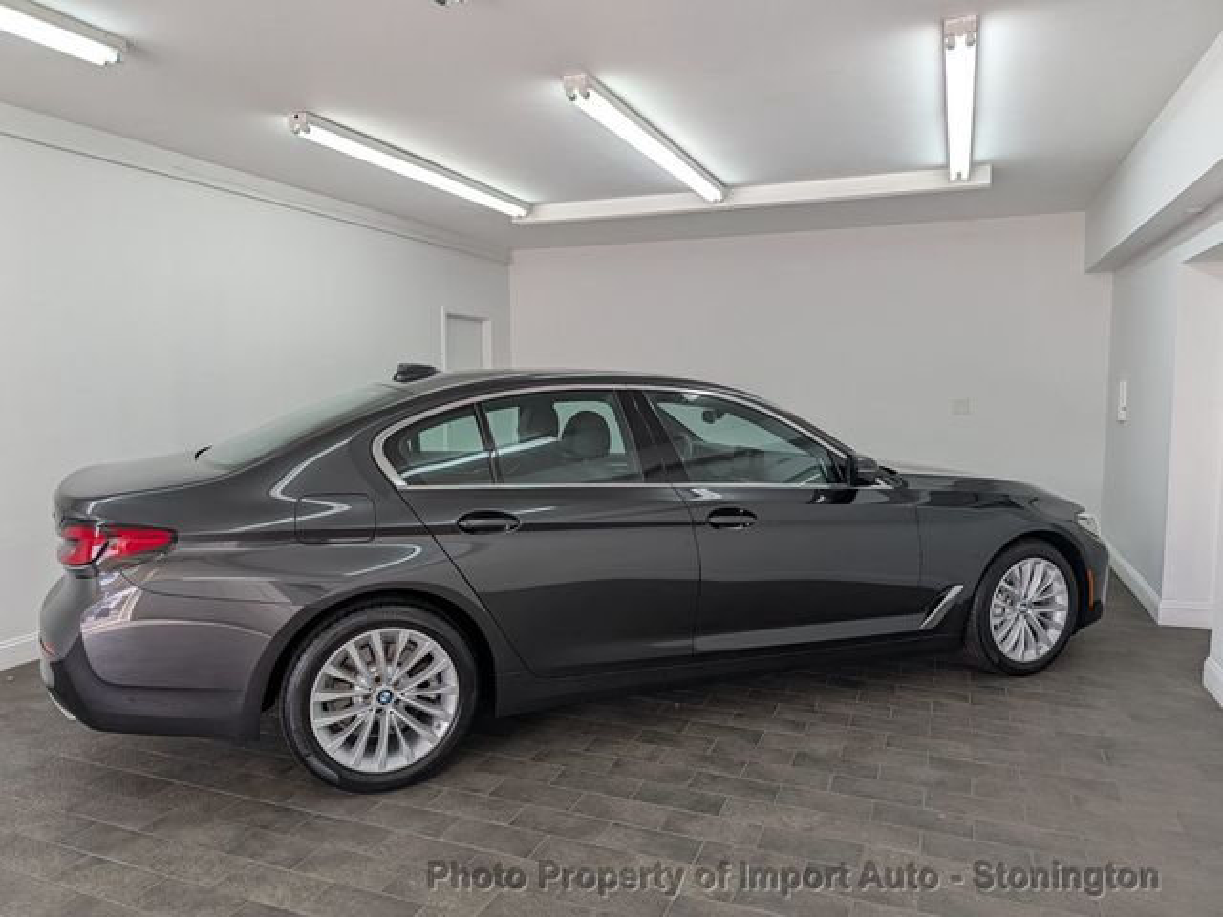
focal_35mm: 24
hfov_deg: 71.6
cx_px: 612
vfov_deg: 56.8
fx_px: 848
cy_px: 458
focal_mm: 6.9
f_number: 1.68
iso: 20
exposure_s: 1/60
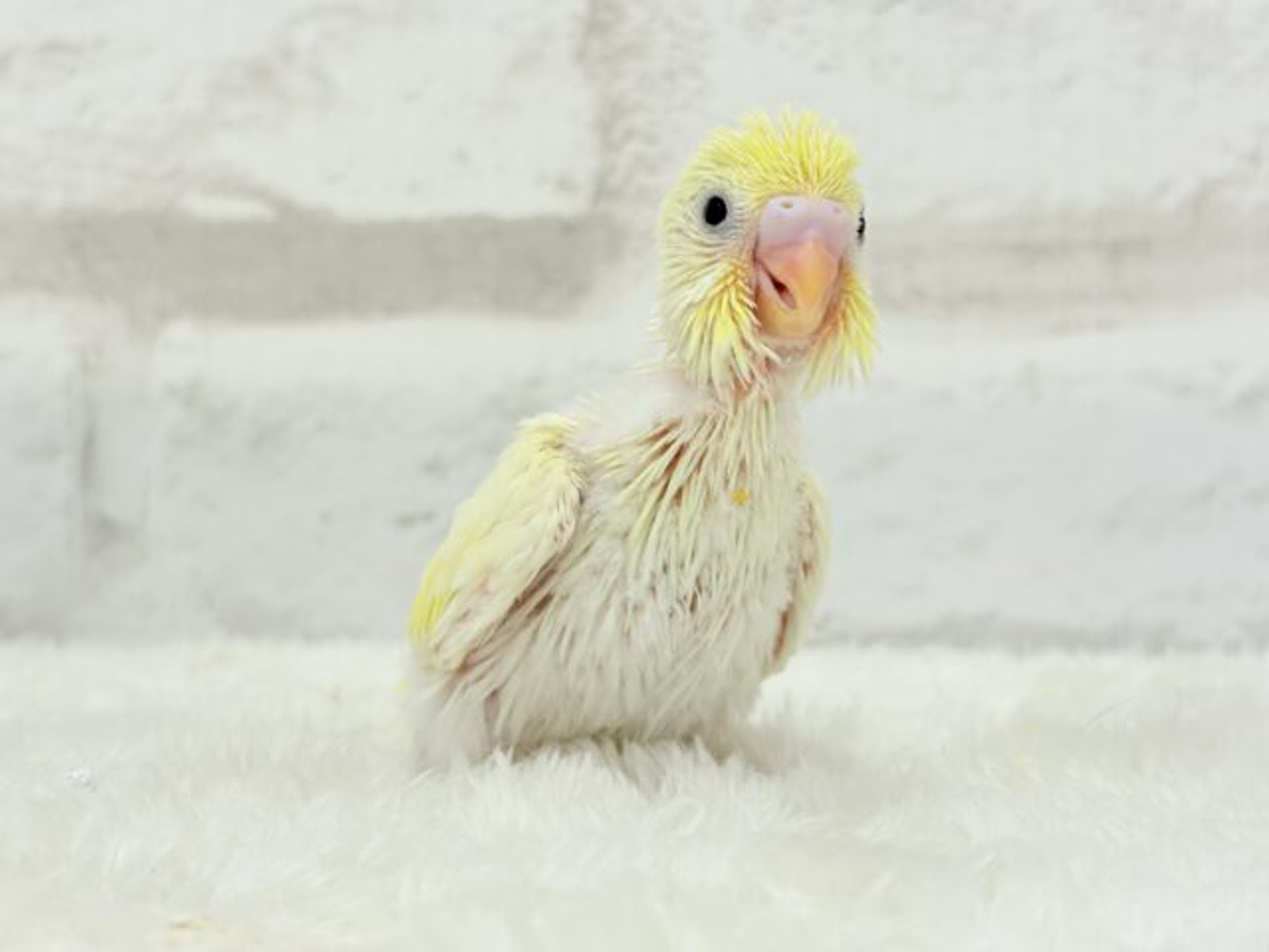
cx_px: 634
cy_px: 476
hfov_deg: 36.8
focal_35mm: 52
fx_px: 1906
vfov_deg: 28.0
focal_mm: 5.96
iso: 64
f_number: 1.6
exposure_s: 1/100
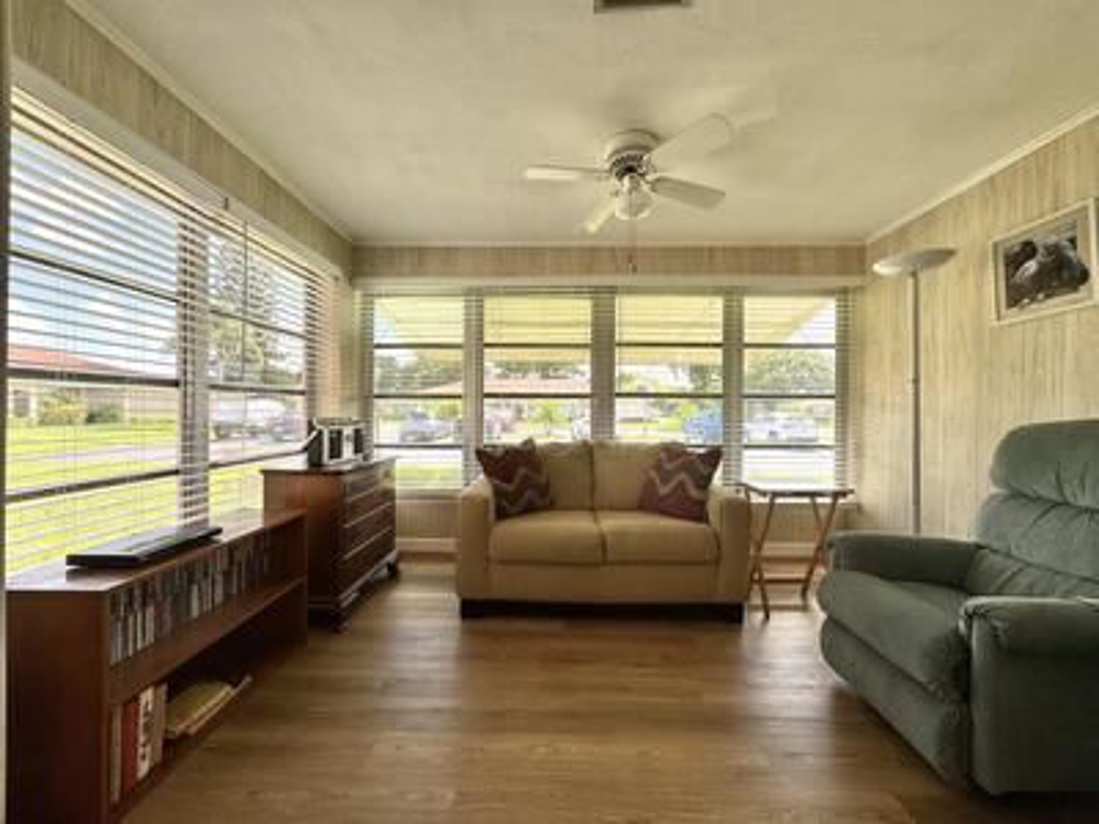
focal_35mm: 14
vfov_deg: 85.7
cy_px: 412
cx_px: 550
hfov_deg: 102.1
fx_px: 444
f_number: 2.2
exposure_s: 1/99
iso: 64
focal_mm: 2.22
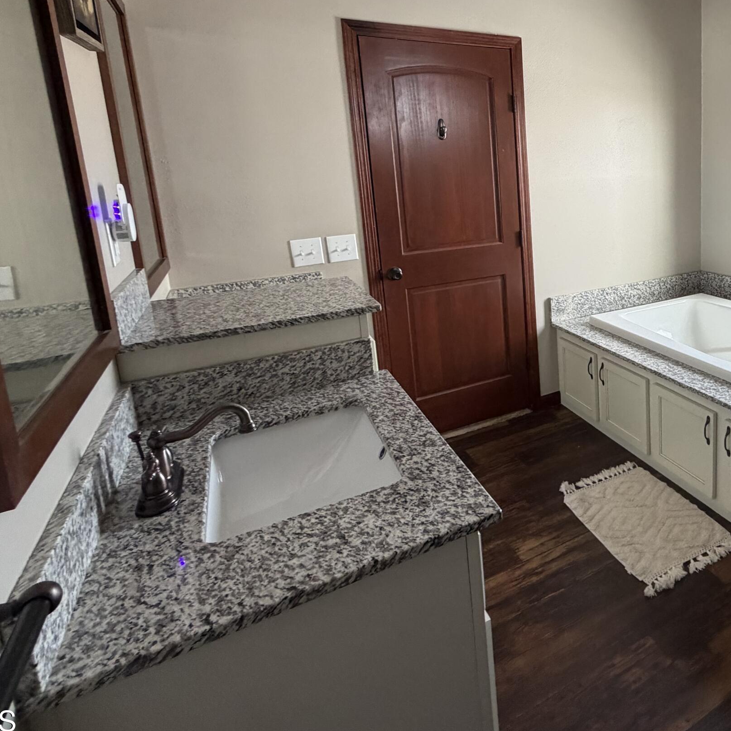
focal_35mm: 23
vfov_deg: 65.9
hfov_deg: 61.3
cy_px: 259
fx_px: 550
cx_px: 592
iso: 320
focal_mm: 2.22
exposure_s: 1/103
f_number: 2.2
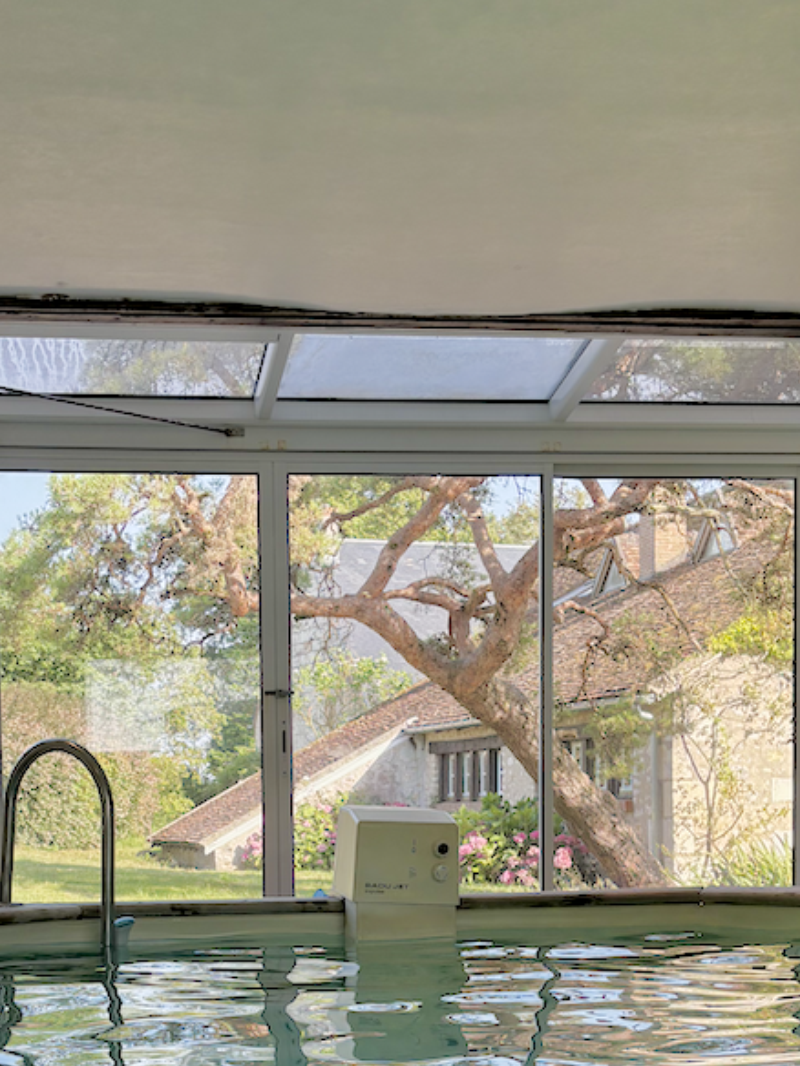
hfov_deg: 25.5
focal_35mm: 57
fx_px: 1756
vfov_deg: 32.4
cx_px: 274
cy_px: 918
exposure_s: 1/393
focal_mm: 5.96
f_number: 1.6
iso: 50
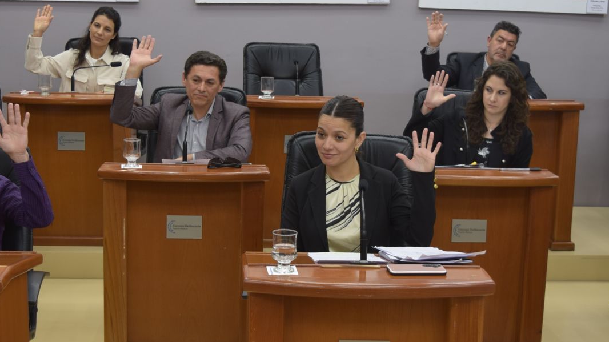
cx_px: 279
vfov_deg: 17.7
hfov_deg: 31.0
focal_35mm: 68
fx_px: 1098
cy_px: 218
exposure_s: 1/40
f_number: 4.5
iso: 180
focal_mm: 24
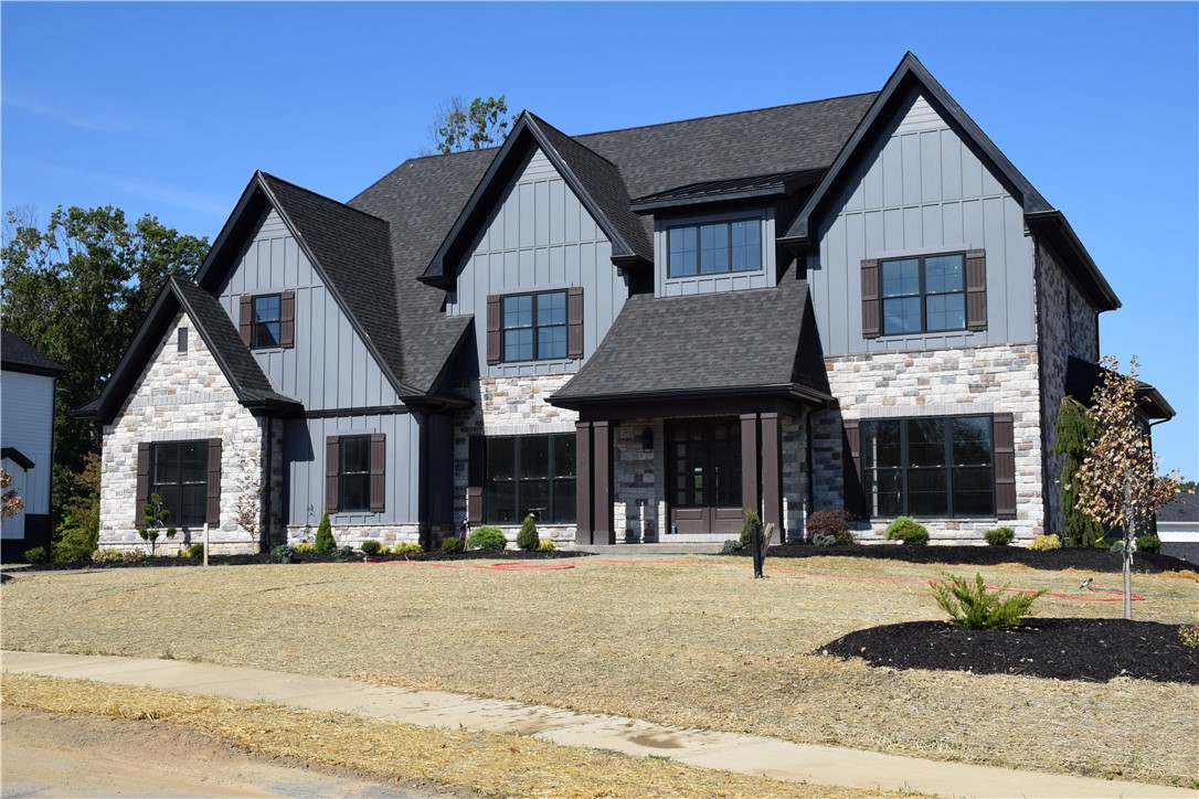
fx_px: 1349
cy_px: 400
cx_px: 600
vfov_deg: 33.0
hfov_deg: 47.9
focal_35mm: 40
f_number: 10
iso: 200
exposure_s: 1/400
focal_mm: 27
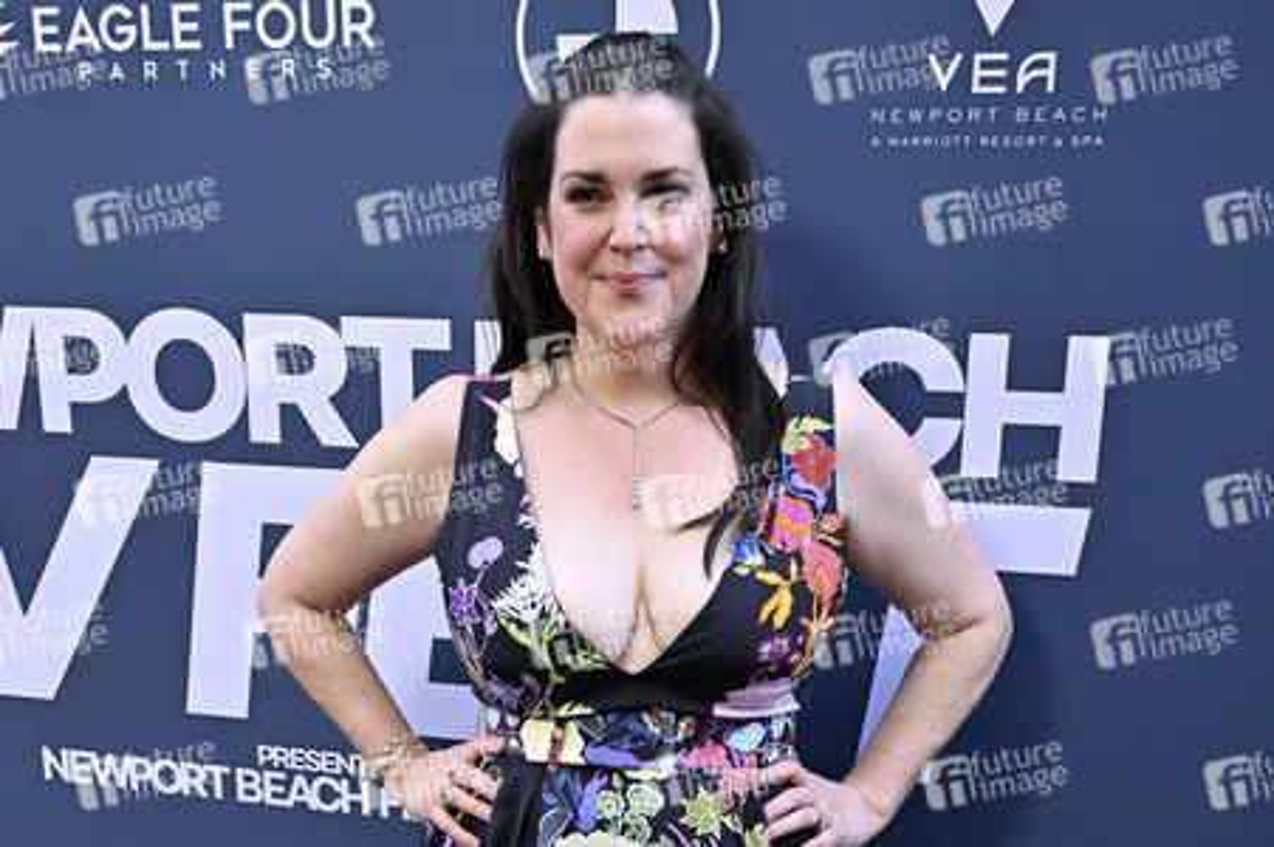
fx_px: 1114
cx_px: 637
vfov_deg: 41.7
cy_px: 424
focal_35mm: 32
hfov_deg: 59.5
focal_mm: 31.5
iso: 1000
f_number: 6.3
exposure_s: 1/320
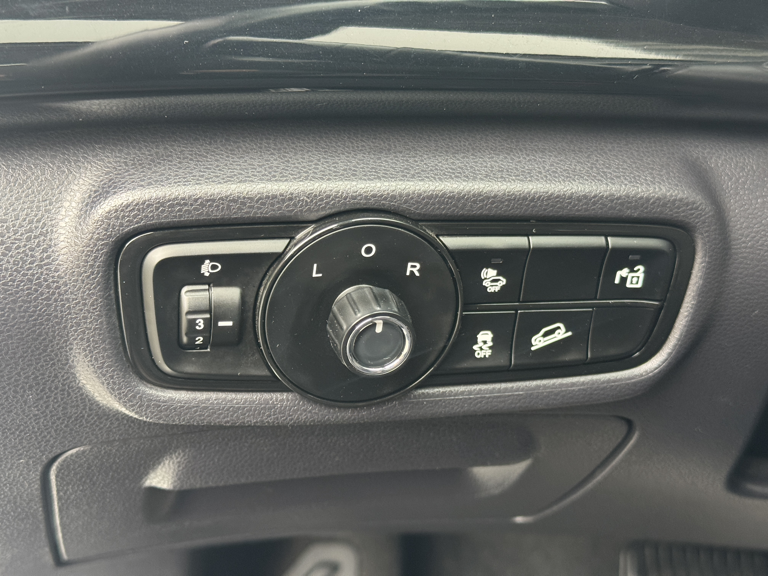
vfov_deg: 30.3
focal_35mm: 48
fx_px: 1065
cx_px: 384
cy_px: 288
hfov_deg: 39.7
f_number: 1.78
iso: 250
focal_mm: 6.76
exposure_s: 1/53
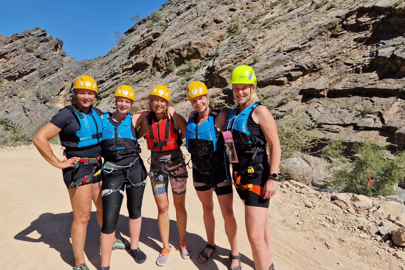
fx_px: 281
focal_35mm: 25
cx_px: 201
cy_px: 123
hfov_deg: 71.5
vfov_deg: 51.2
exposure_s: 1/2096
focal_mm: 6.4
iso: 50
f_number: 1.8
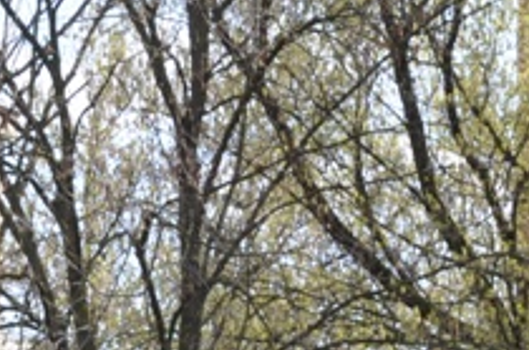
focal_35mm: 329
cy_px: 524
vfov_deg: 4.1
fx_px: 4830
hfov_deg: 6.3
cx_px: 96
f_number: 11
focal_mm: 45
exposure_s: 1/125
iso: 200
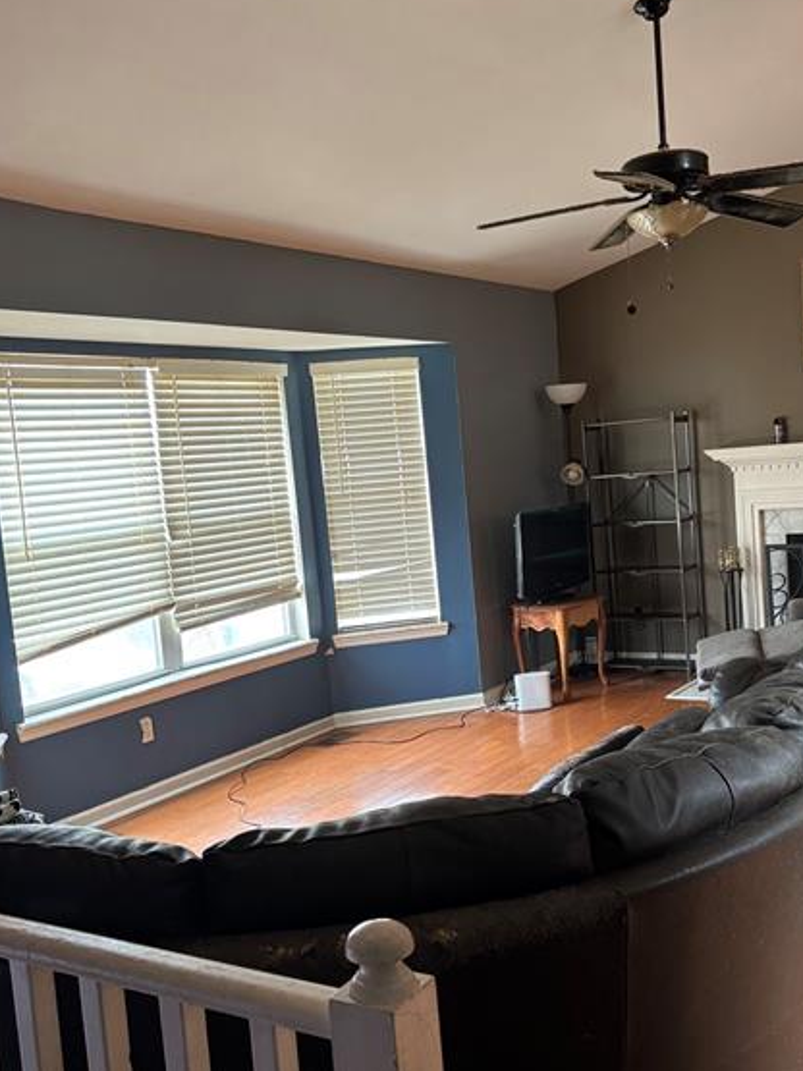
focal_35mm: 36
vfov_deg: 51.3
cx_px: 457
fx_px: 1114
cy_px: 558
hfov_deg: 39.6
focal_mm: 5.96
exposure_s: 1/60
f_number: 1.6
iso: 200
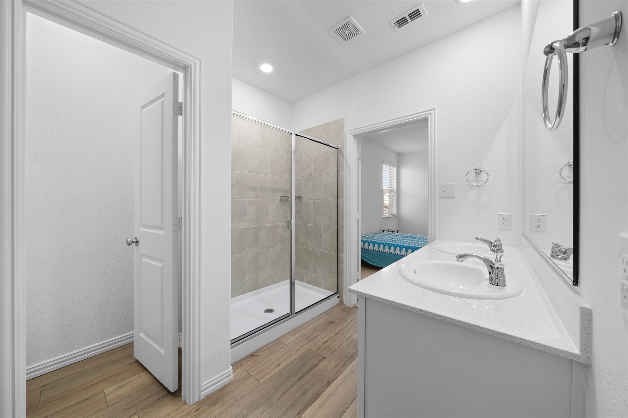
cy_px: 209
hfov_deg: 112.6
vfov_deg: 90.0
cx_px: 314
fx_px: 209
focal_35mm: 12
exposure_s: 1
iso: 250
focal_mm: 12
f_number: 8
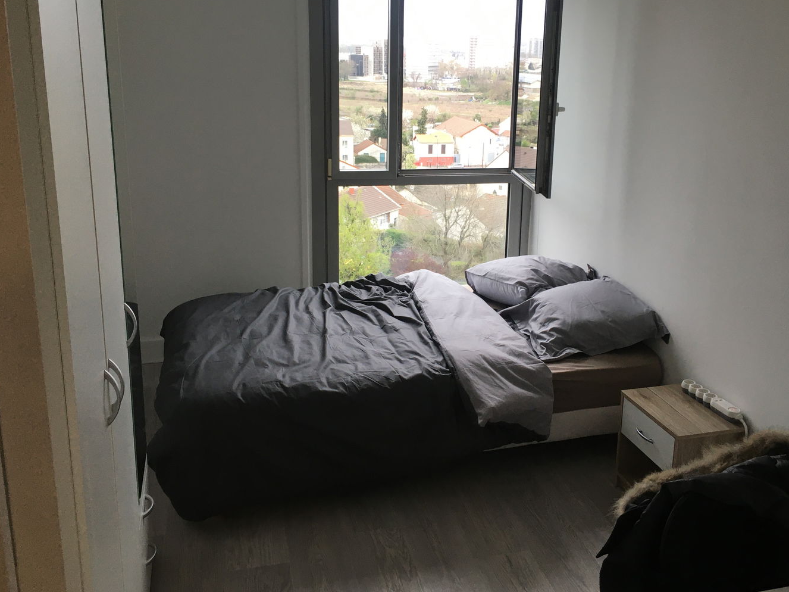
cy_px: 258
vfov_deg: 40.6
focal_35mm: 35
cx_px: 451
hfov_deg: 52.5
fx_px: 798
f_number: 2.2
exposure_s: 1/33
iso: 32
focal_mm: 4.15
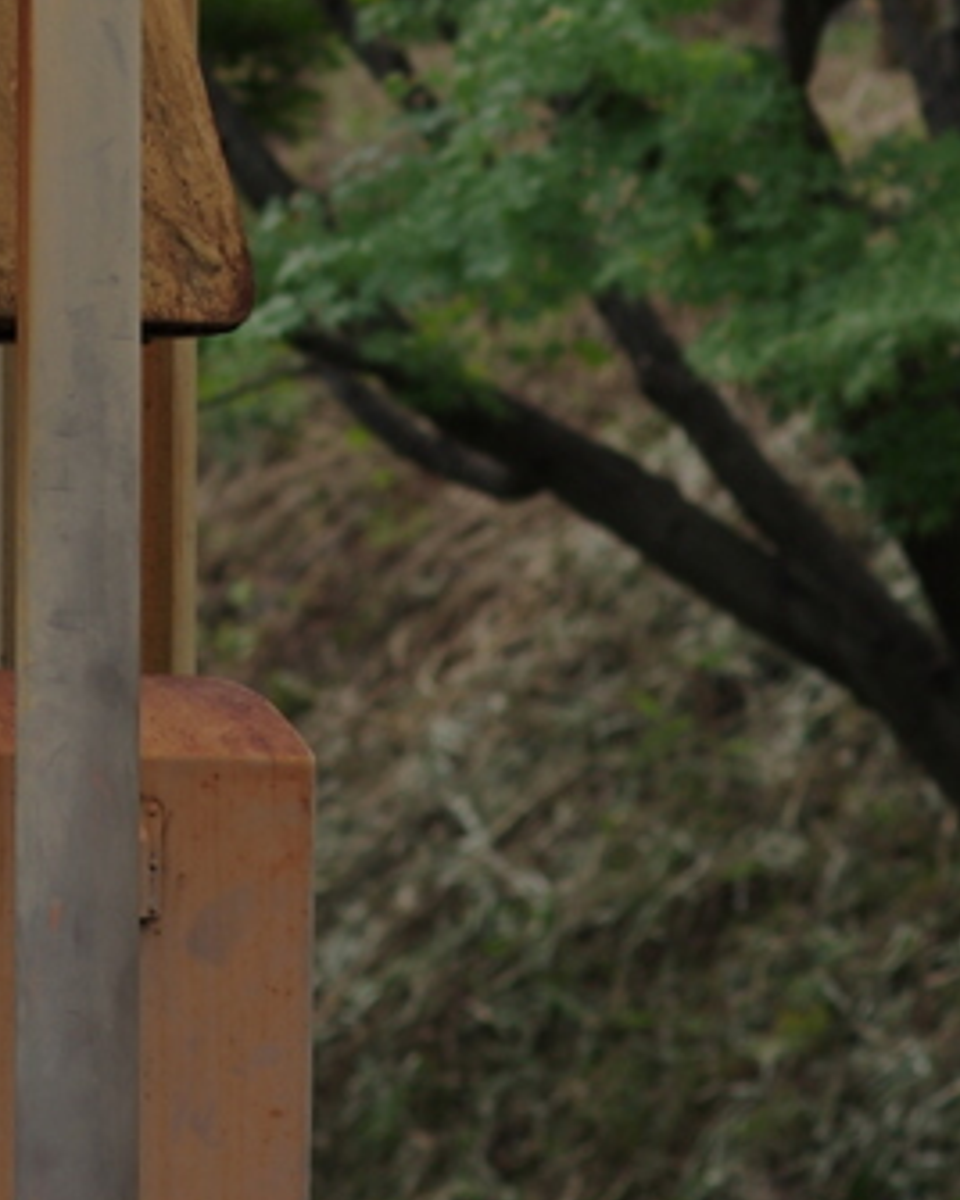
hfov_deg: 5.1
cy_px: -93
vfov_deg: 6.4
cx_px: -104
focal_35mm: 301
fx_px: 10690
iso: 100
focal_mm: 70
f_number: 4
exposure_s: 1/320
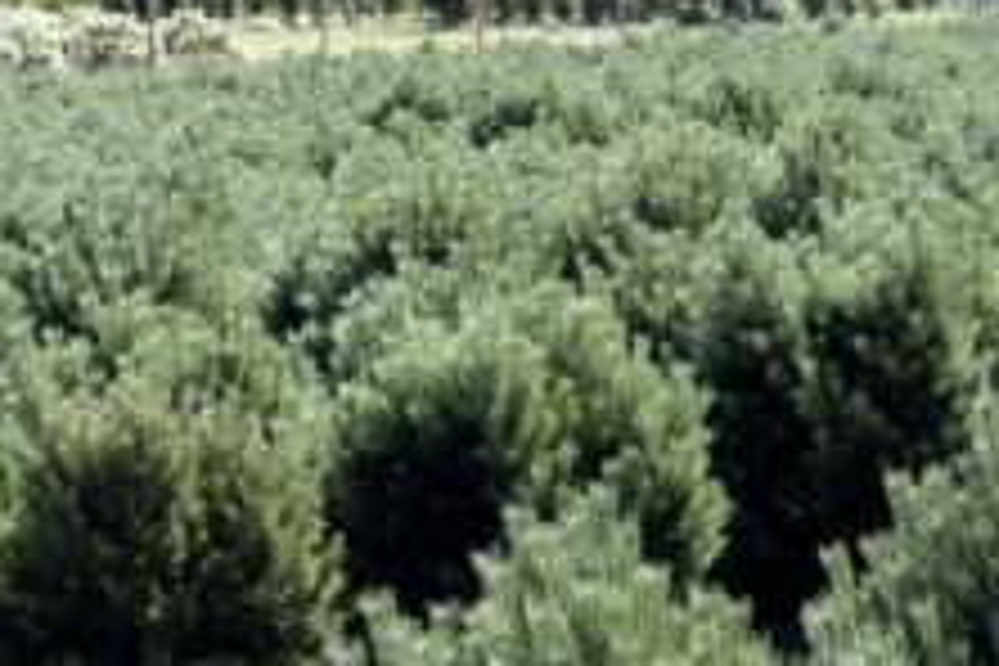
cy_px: 486
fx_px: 4218
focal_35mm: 152
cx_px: 1719
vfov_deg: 9.0
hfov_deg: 12.5
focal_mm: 44
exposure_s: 1/160
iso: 200
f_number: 11
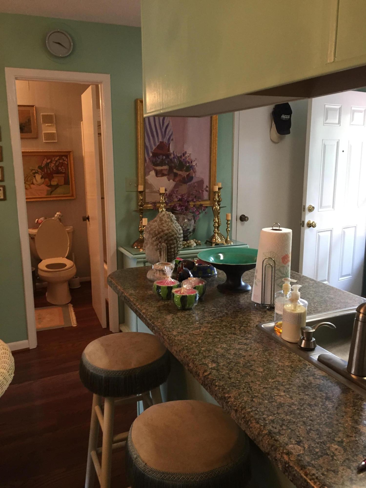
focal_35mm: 29
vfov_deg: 61.7
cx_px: 183
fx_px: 409
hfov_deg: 48.2
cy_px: 244
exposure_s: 1/30
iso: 125
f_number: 2.2
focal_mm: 4.15
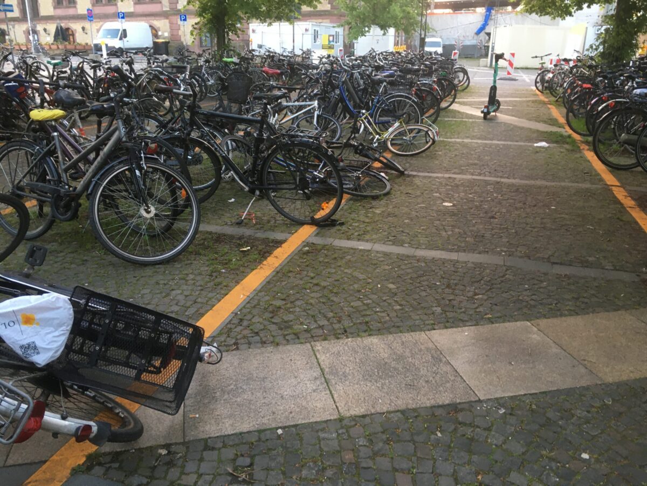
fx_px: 542
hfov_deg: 61.7
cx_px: 324
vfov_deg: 48.2
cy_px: 243
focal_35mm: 29
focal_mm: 4.15
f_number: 2.2
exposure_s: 1/33
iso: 80
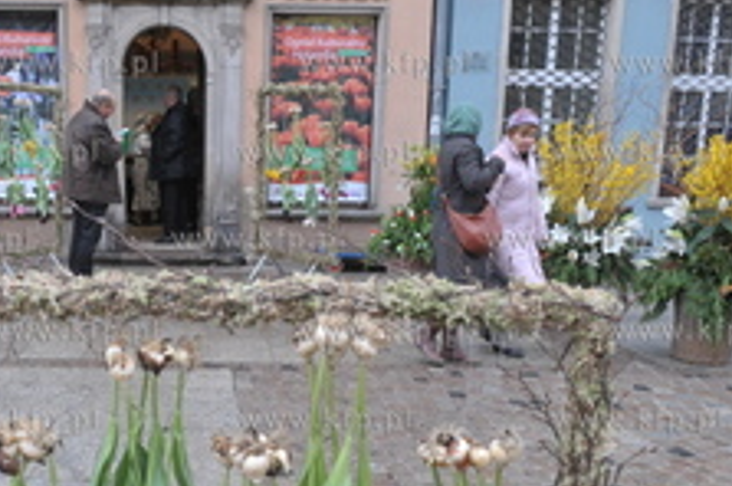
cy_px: 374
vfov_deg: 30.5
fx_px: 873
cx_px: 187
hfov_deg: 44.1
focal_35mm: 43
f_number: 5.6
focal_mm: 24
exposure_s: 1/100
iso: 1000
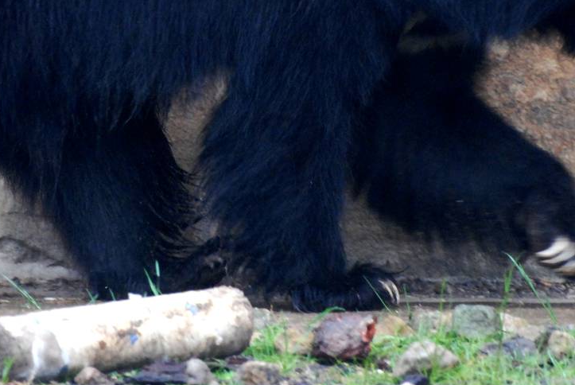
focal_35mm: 896
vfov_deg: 1.5
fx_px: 14328
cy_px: 43
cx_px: 283
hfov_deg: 2.3
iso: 1600
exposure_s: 1/160
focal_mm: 270
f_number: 5.6
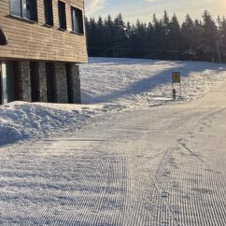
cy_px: -24
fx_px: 539
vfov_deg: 22.3
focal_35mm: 73
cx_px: 52
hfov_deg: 23.4
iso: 32
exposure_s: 1/5814
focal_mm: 4.2
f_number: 1.6
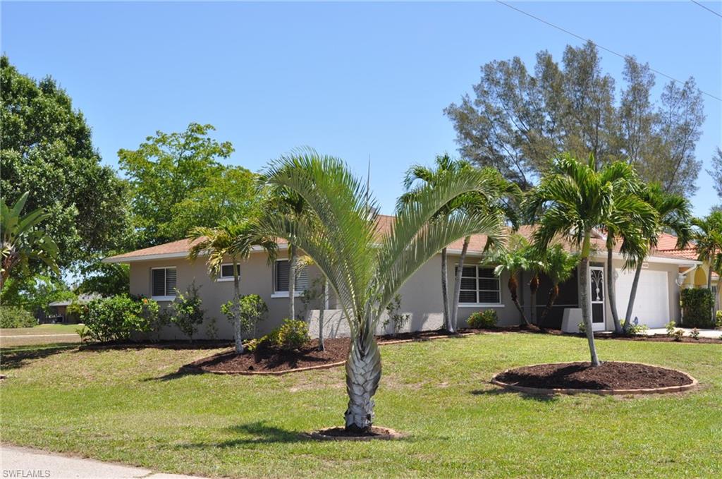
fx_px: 931
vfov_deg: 28.8
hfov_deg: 42.4
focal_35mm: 46
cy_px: 240
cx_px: 361
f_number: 9
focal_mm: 31
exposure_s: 1/320
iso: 200
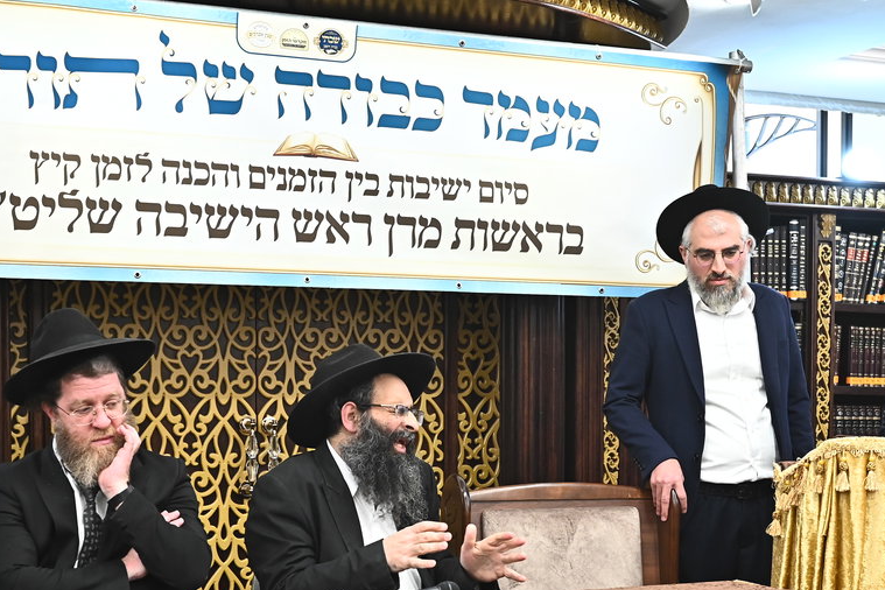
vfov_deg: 22.7
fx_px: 1450
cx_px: 402
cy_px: 460
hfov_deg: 33.9
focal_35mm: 59
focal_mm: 32
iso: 2000
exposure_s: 1/200
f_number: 5
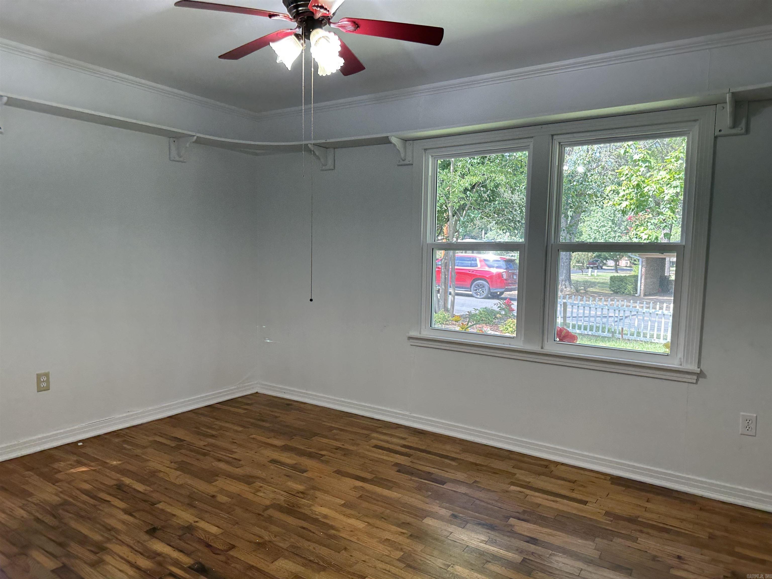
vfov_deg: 56.8
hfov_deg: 71.6
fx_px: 535
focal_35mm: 24
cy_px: 290
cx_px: 386
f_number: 1.78
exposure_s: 1/125
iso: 100
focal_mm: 6.86
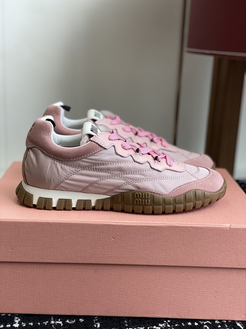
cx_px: 123
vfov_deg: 36.8
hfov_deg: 28.0
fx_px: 493
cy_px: 164
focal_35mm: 52
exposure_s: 1/122
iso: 20
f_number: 2
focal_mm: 6
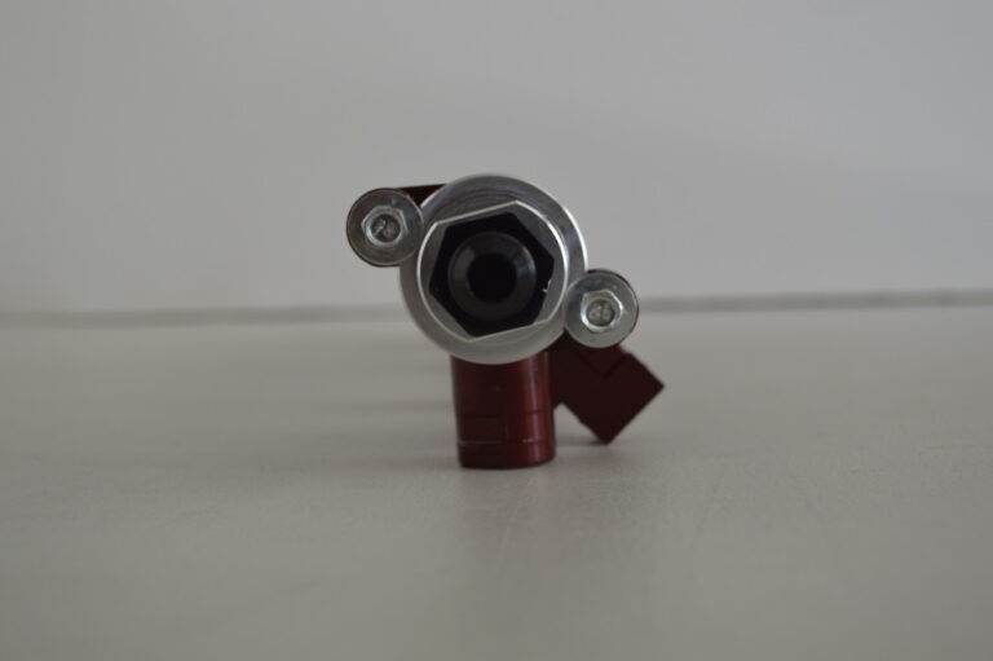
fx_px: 1240
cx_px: 496
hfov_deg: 43.6
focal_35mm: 45
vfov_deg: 29.8
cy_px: 330
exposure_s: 1/30
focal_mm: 30
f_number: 4.5
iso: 400
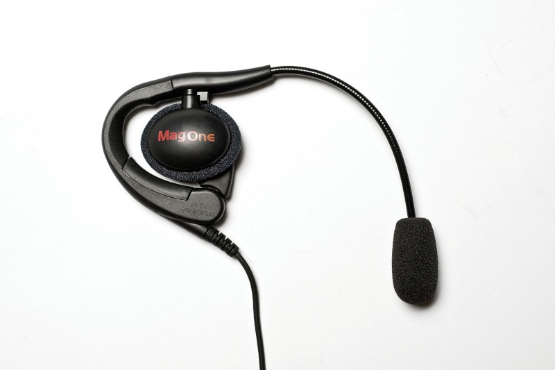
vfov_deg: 22.6
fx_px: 925
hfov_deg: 33.4
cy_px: 185
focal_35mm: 60
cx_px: 278
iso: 100
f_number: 8
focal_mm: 60
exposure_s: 1/160
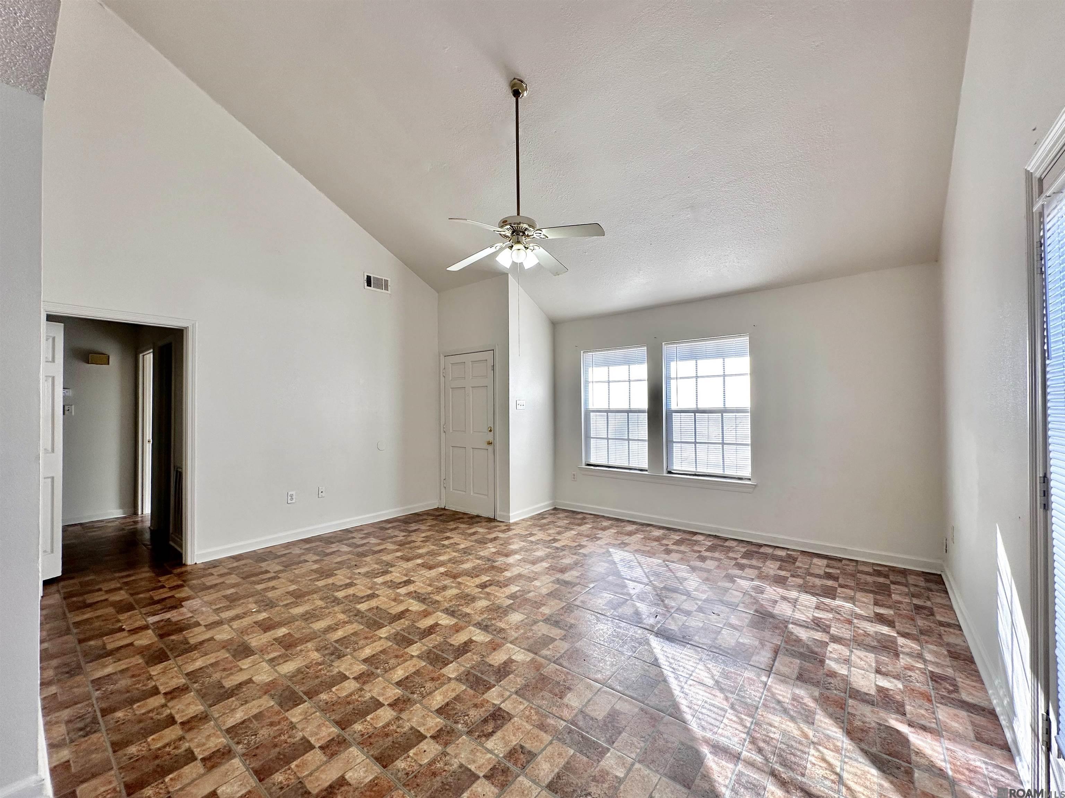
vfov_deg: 85.7
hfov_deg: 102.1
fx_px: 431
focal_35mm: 14
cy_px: 399
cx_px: 532
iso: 50
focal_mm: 2.22
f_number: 2.2
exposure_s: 1/120
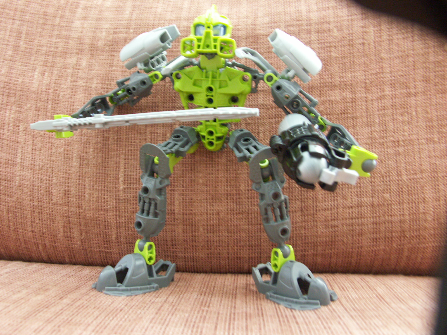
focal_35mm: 32
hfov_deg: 56.8
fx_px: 413
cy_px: 168
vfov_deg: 44.2
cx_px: 224
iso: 200
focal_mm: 8.29
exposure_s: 1/10
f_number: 2.8
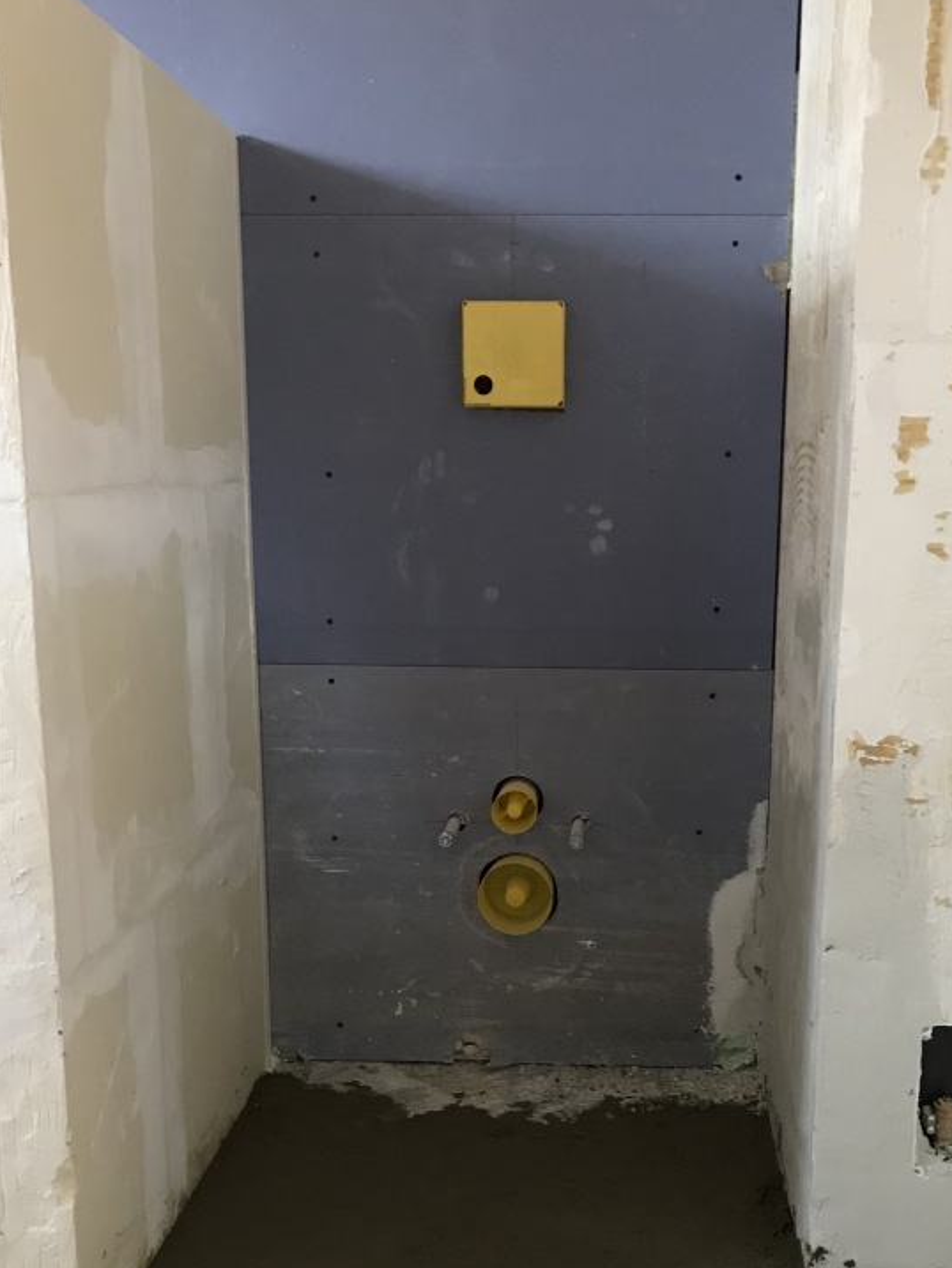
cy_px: 806
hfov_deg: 35.8
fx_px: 1466
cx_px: 589
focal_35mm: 40
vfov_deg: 46.3
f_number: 1.8
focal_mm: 3.99
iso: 100
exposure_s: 1/10
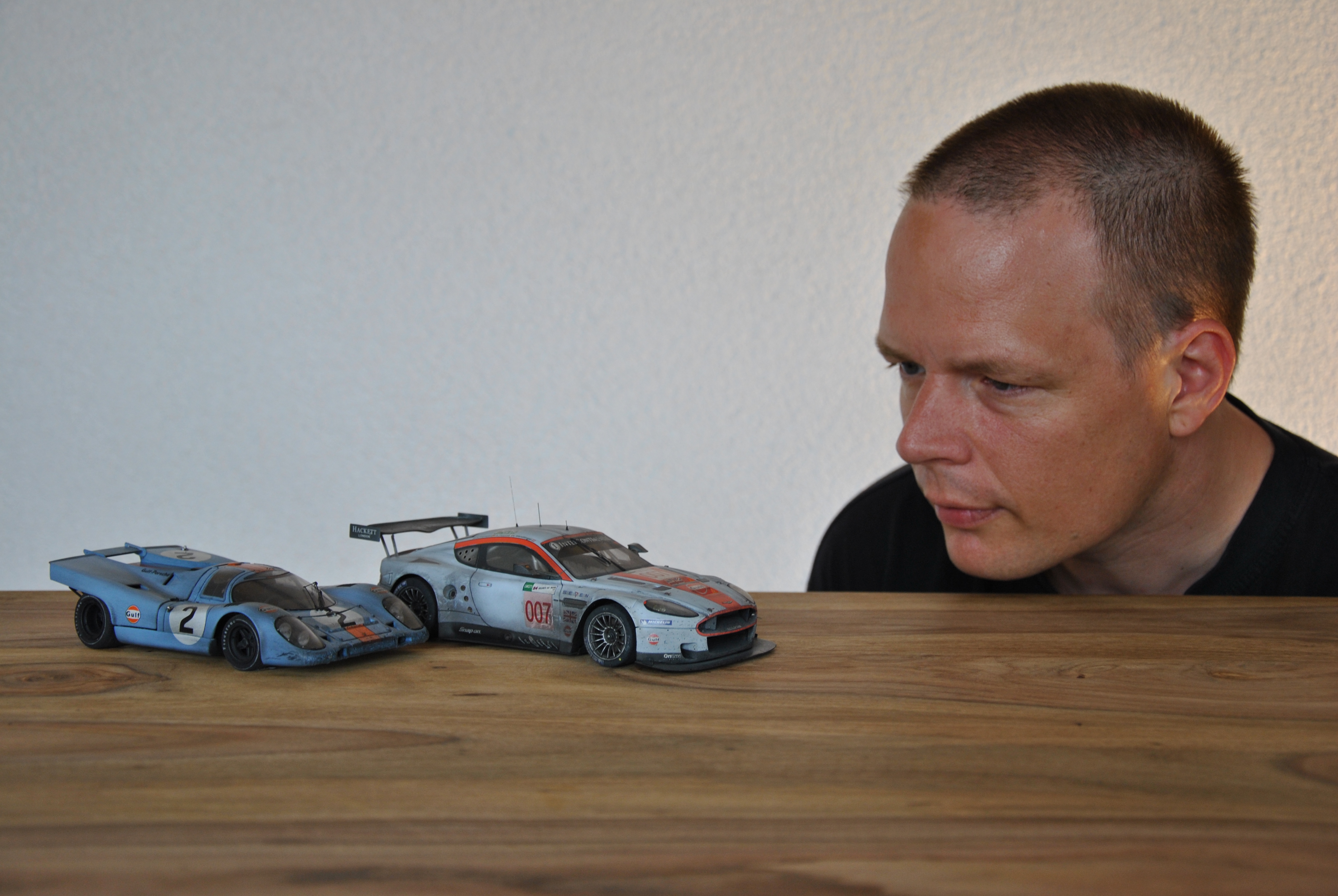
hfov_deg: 37.8
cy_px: 448
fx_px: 1954
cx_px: 669
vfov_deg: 25.8
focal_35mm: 52
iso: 200
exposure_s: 1/100
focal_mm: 35
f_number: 5
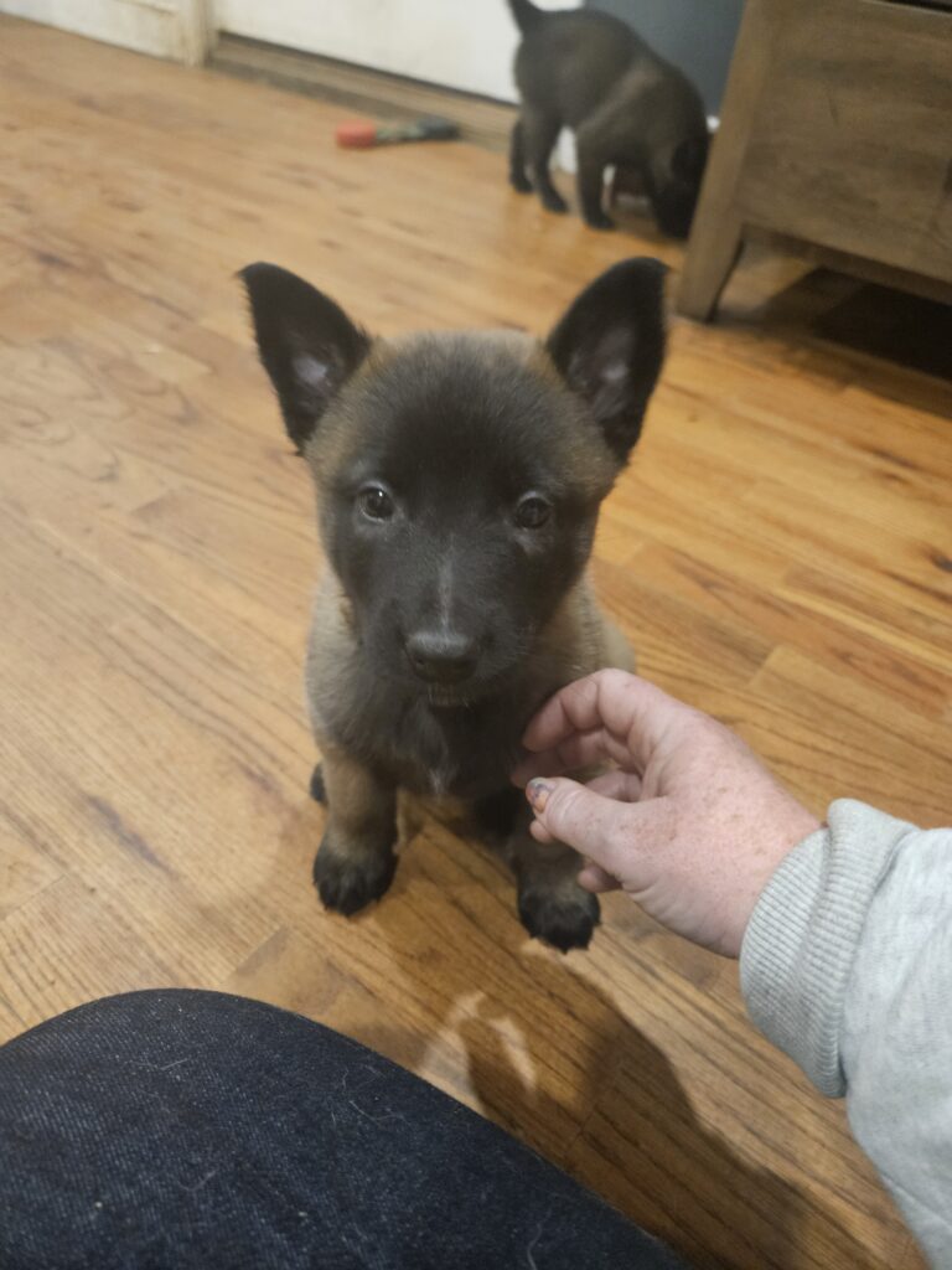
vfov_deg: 73.9
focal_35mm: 23
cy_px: 635
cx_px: 476
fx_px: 843
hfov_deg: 58.9
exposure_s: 1/40
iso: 640
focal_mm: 5.4
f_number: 1.8
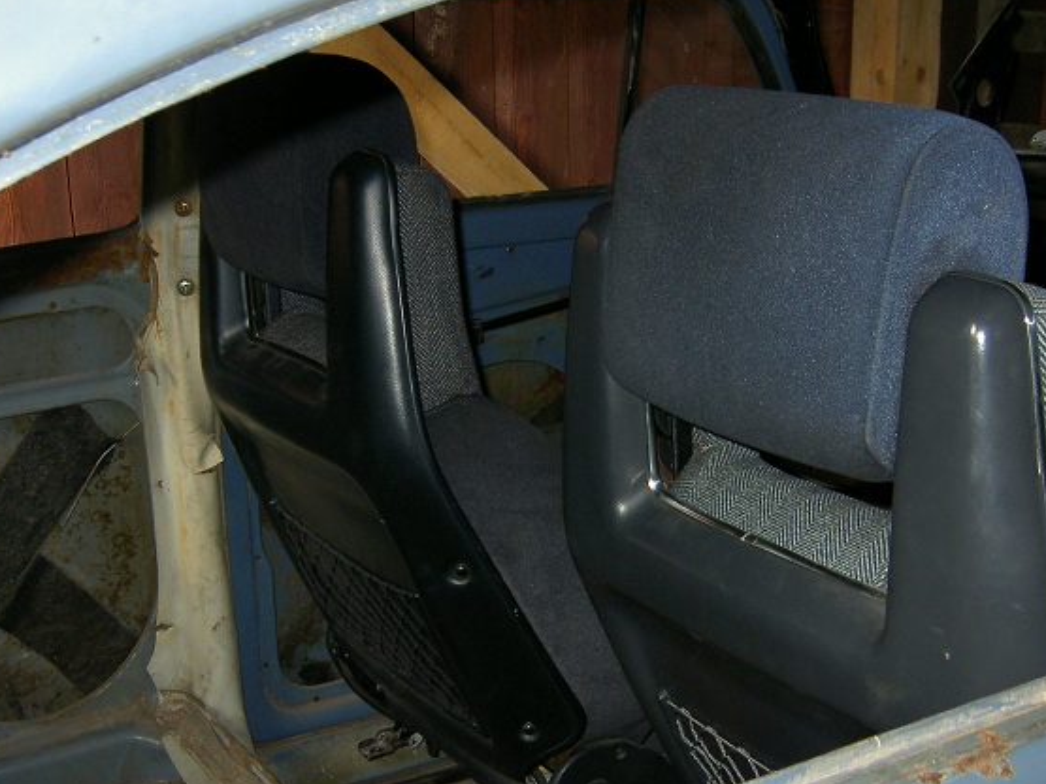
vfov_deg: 29.6
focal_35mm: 49
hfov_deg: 38.9
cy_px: 486
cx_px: 548
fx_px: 1480
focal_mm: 5.6
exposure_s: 1/60
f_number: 2.8
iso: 100
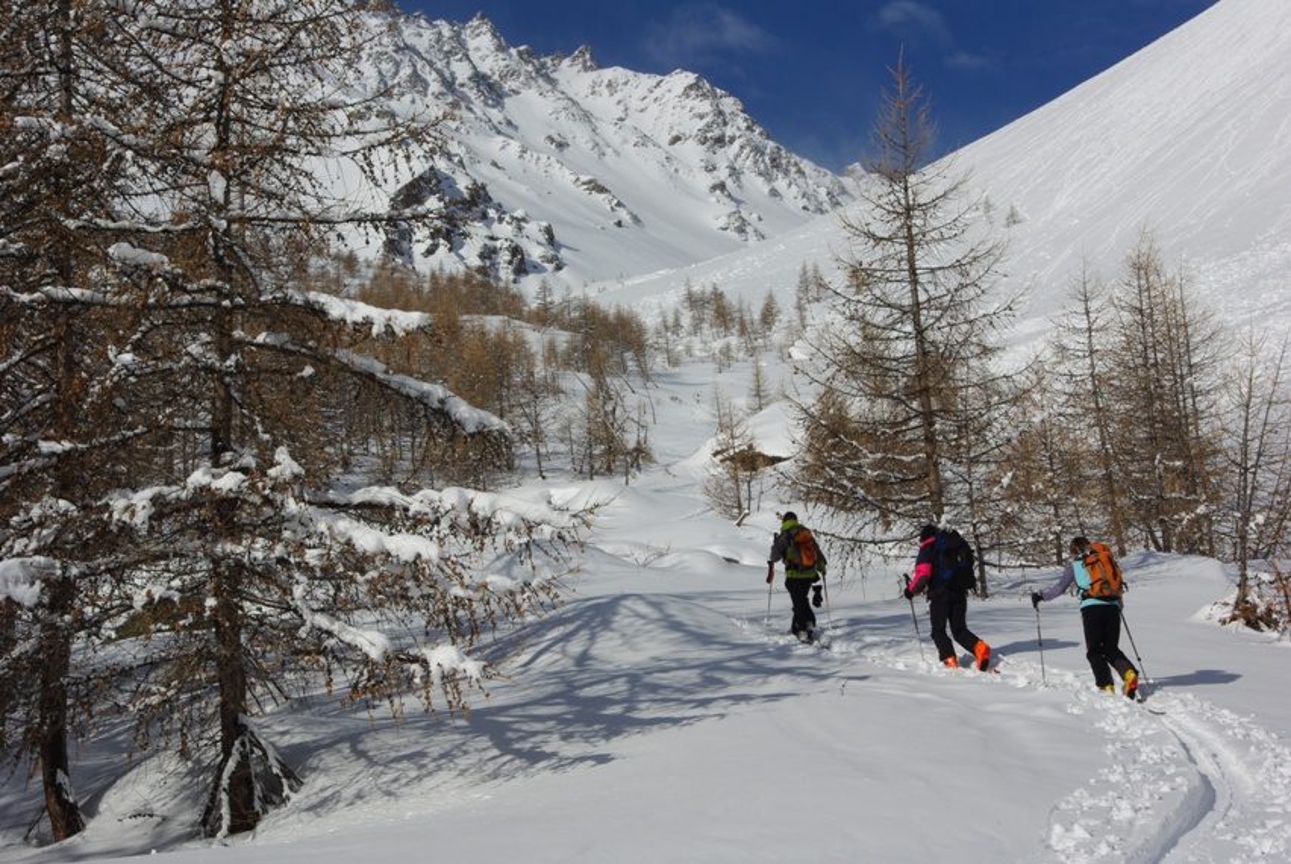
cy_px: 432
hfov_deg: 31.4
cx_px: 646
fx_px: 2297
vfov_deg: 21.3
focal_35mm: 64
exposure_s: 1/125
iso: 100
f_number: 22
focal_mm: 43
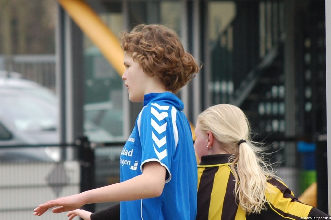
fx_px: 1998
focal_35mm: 218
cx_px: 166
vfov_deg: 6.3
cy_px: 110
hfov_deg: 9.5
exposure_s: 1/640
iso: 400
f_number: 5.3
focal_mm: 145
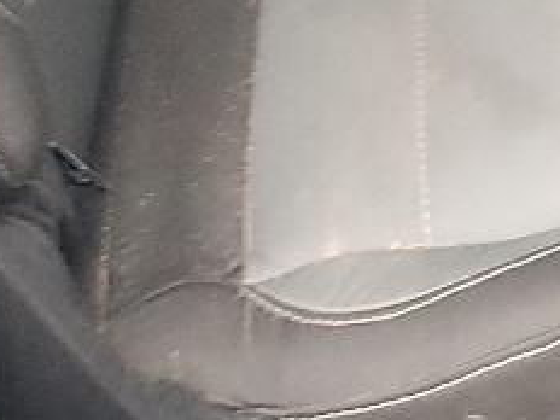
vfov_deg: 7.4
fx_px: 2896
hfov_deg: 10.7
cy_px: -777
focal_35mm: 179
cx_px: 816
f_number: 1.5
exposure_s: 1/50
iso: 131
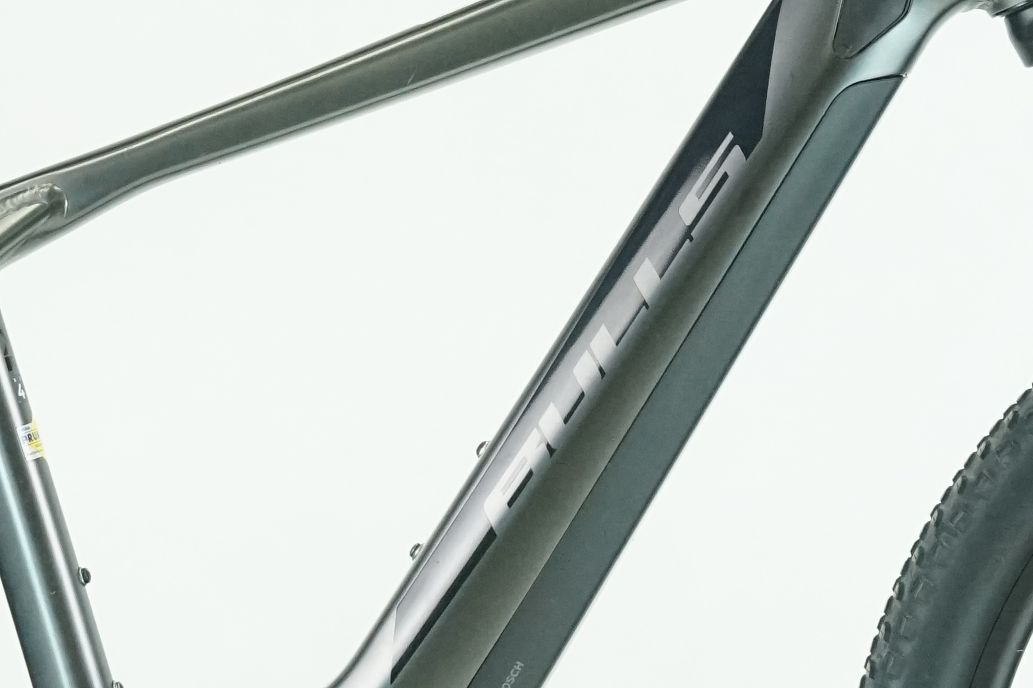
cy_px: 387
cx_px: 465
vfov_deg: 6.4
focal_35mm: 215
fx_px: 6168
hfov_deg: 9.6
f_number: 7.1
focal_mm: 62
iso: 3200
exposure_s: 1/200
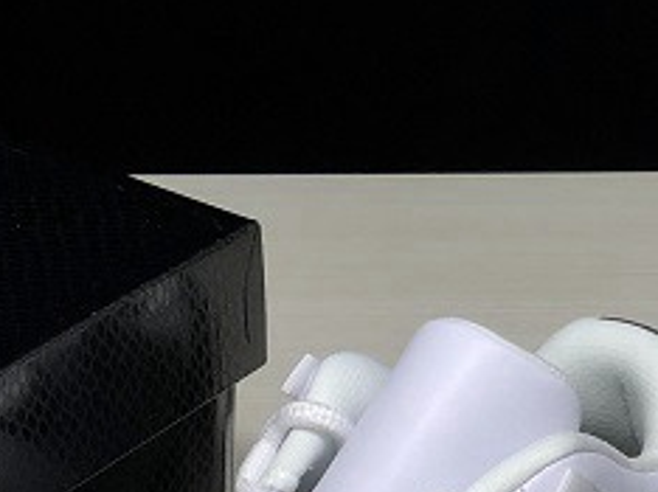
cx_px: 8
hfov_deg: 11.0
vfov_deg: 8.2
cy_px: 737
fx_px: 3380
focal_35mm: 178
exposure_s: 1/52
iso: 20
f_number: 2.4
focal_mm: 6
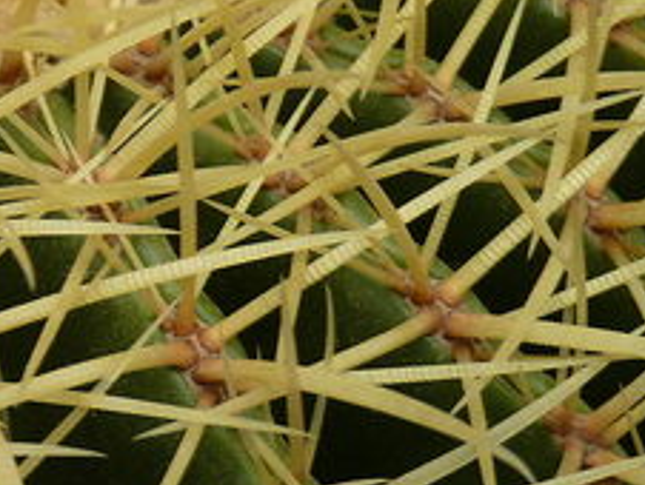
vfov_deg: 7.2
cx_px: -200
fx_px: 3861
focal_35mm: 207
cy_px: 180
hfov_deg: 9.4
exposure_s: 1/40
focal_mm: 13.8
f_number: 3.4
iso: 100
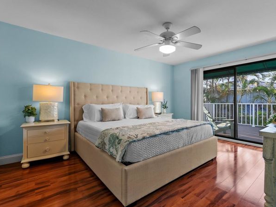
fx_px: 136
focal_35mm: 17
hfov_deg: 90.9
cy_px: 103
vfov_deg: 74.8
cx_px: 145
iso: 320
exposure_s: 1/6
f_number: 8
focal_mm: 15
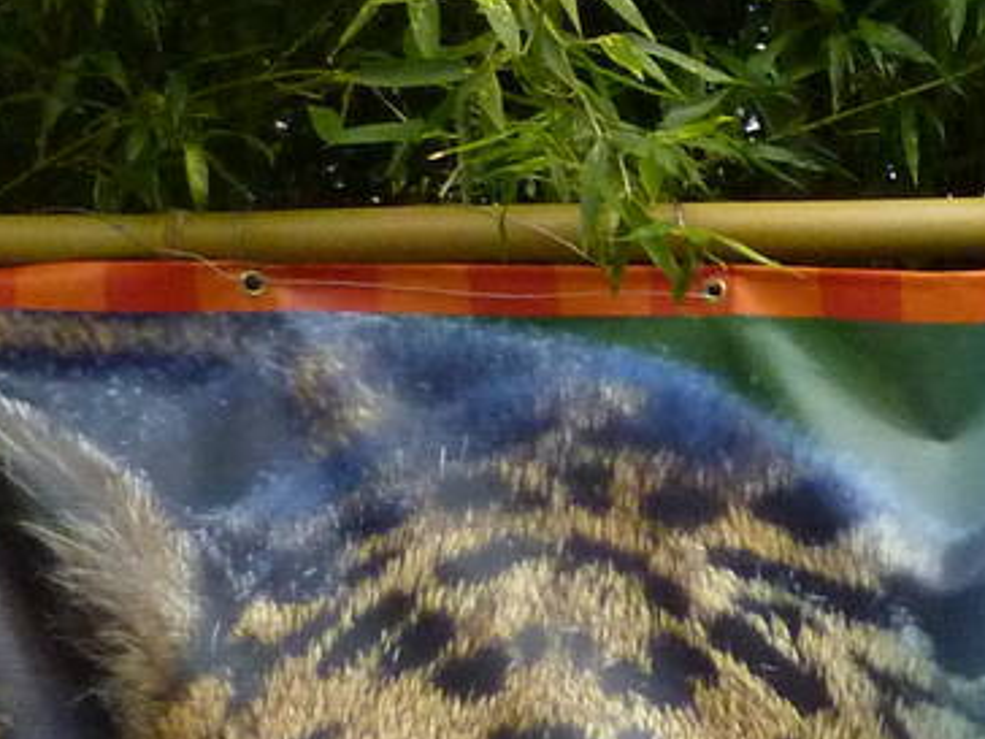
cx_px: 1572
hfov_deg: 13.8
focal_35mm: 132
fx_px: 3756
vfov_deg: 11.0
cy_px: 939
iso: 400
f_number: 3.4
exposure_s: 1/500
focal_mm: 5
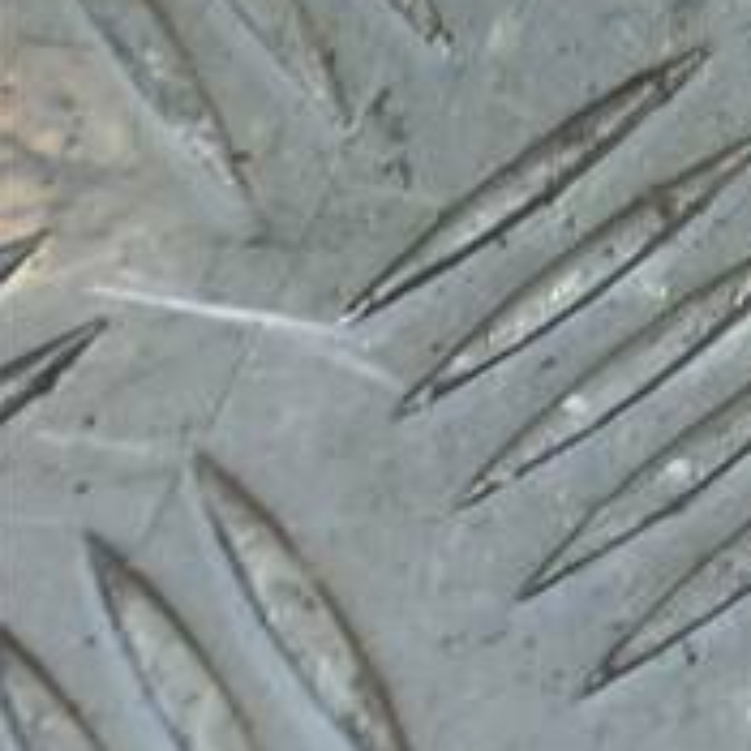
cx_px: 2189
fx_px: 3166
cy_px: -330
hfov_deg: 10.2
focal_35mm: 129
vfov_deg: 12.9
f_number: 1.8
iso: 40
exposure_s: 1/50
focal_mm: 4.6
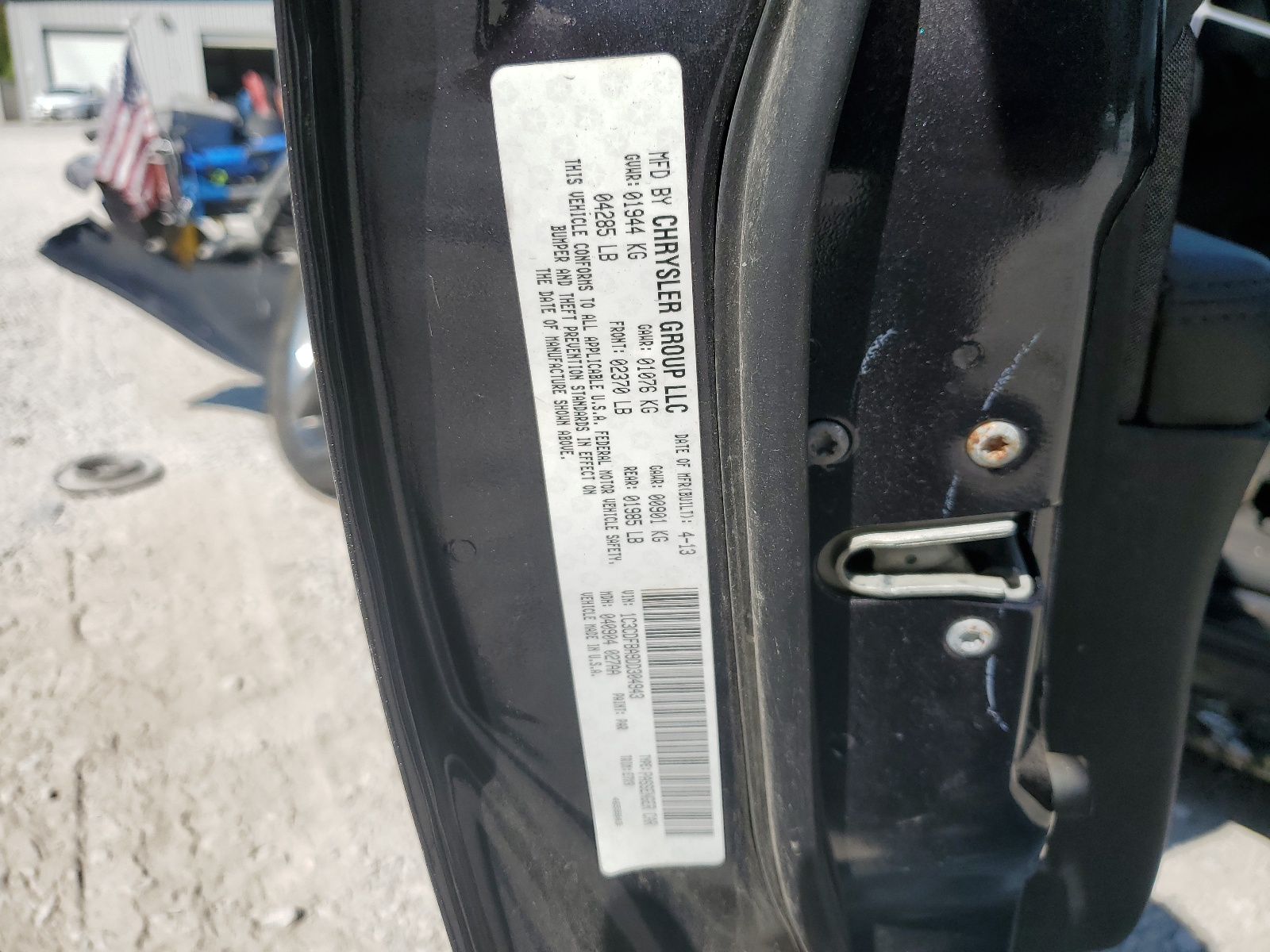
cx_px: 635
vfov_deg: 53.1
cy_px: 476
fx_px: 954
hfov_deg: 67.3
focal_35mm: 26
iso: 50
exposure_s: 1/3333
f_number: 1.5
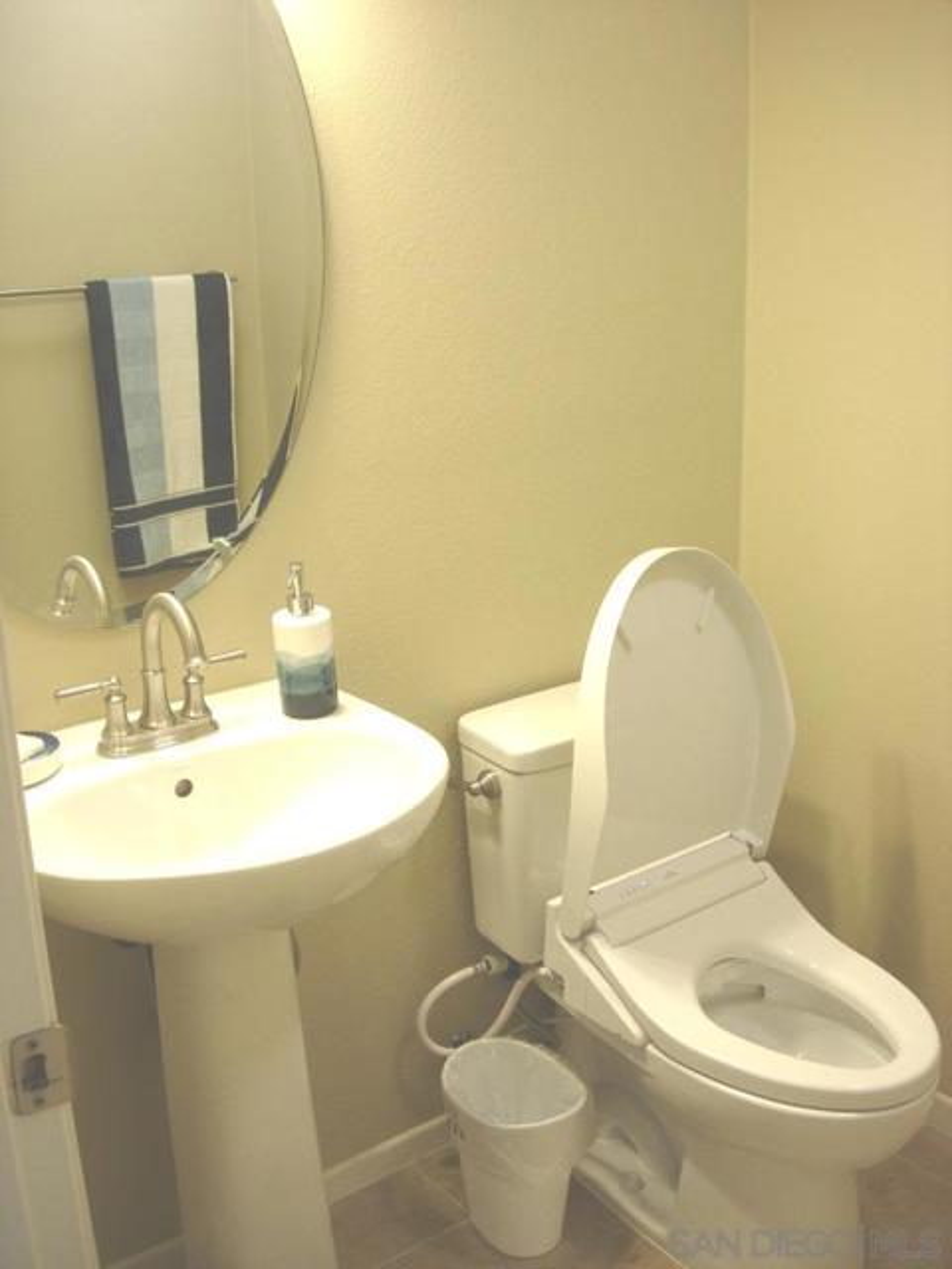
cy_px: 634
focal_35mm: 38
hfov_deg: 37.7
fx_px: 1393
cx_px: 476
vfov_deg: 49.0
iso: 64
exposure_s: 1/57
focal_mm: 7.8
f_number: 2.8
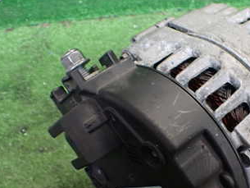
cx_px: 198
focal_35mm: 59
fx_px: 426
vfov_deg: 24.5
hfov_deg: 31.9
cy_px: 147
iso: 800
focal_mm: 5.4
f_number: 2.3
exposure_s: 1/100
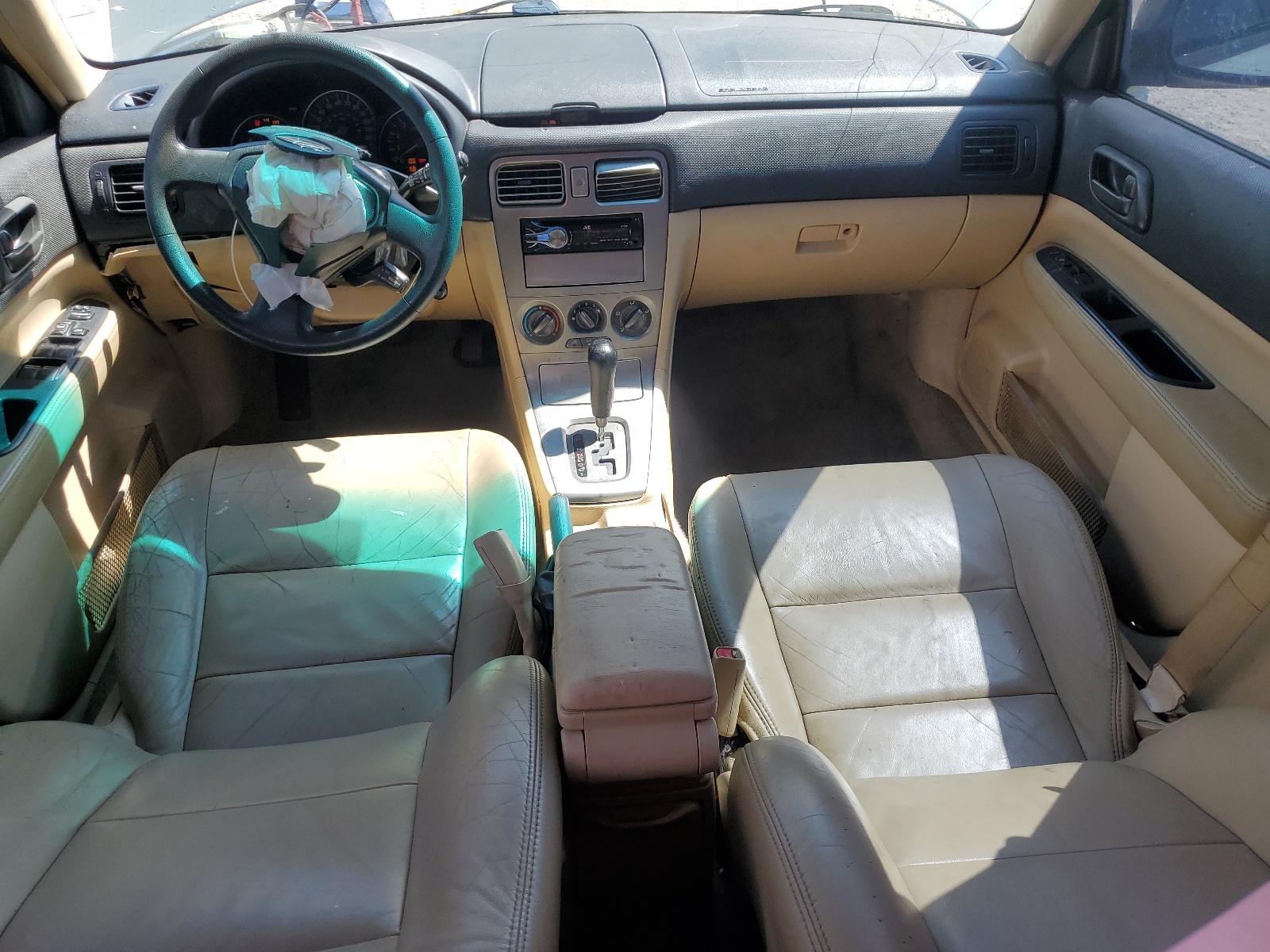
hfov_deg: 67.3
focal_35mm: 26
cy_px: 476
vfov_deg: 53.1
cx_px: 635
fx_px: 954
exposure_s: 1/625
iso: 50
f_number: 1.5
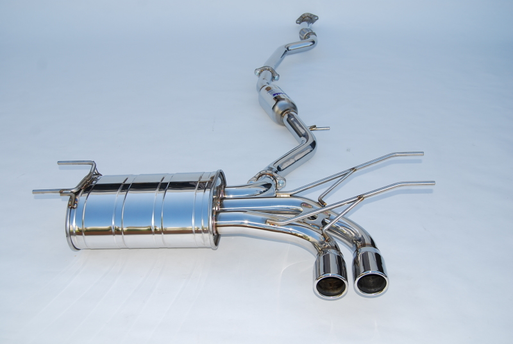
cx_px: 256
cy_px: 172
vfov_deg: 34.3
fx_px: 557
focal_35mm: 39
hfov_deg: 49.5
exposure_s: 1/200
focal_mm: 26
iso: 100
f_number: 5.6
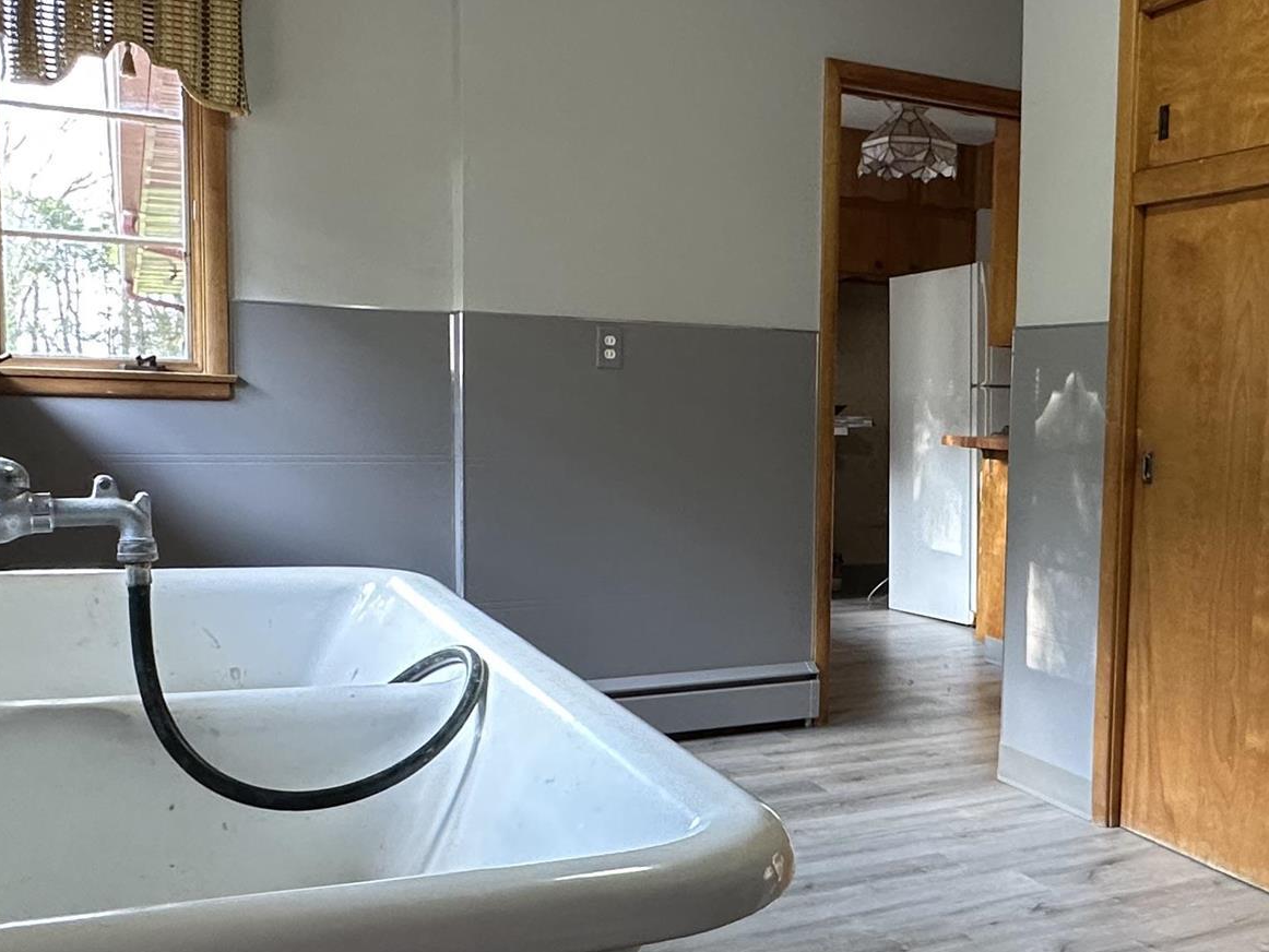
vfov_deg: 38.6
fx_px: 1357
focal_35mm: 37
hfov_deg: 48.4
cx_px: 938
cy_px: 523
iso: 200
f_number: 2.2
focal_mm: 2.22
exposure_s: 1/60
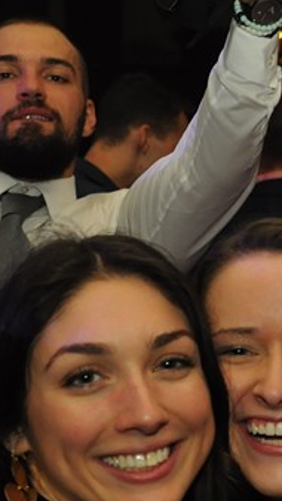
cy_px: 332
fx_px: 1606
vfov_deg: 17.7
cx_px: 389
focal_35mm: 121
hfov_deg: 9.8
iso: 800
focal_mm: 26
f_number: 4.5
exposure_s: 1/60
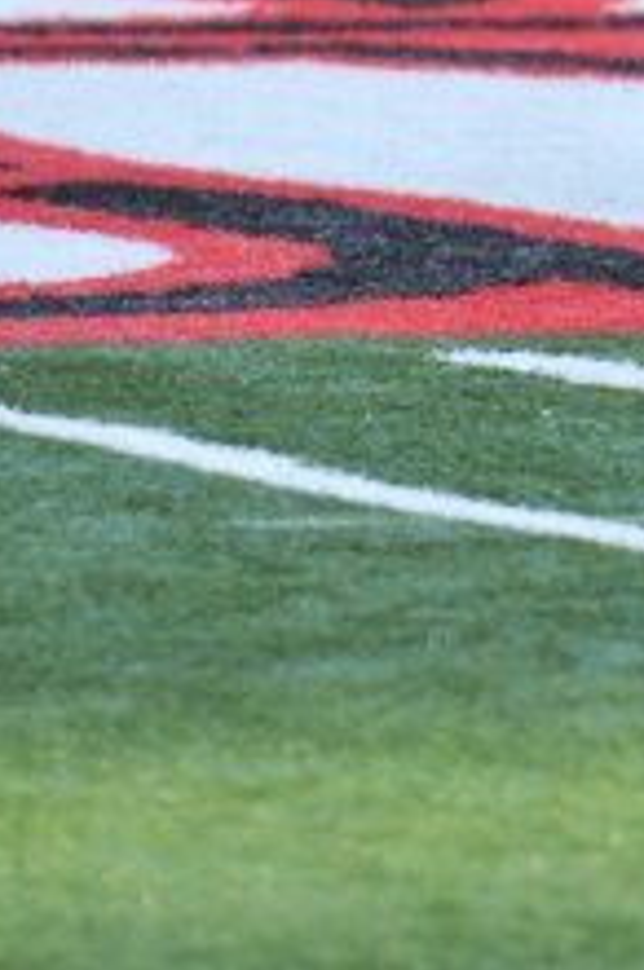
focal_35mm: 820
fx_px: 22071
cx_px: 699
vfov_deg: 2.5
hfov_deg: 1.7
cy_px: -242
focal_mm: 200
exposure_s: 1/500
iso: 200
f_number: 2.8
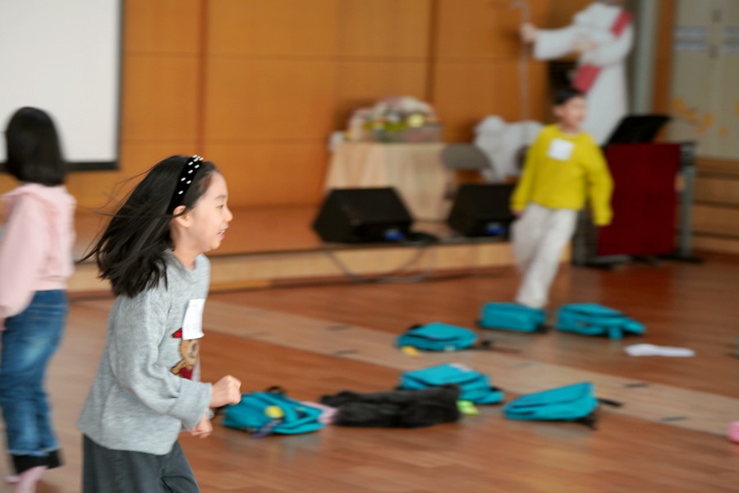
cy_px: 246
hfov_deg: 18.4
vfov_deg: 12.3
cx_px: 370
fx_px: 2278
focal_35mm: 111
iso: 800
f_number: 4
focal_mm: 111
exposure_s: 1/160
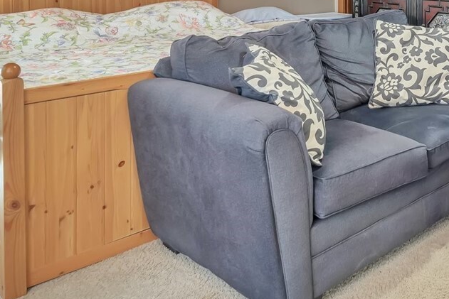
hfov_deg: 39.6
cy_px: -29
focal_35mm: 43
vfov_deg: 28.4
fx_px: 536
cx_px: 456
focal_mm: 16
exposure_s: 1/1.25
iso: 400
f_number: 8
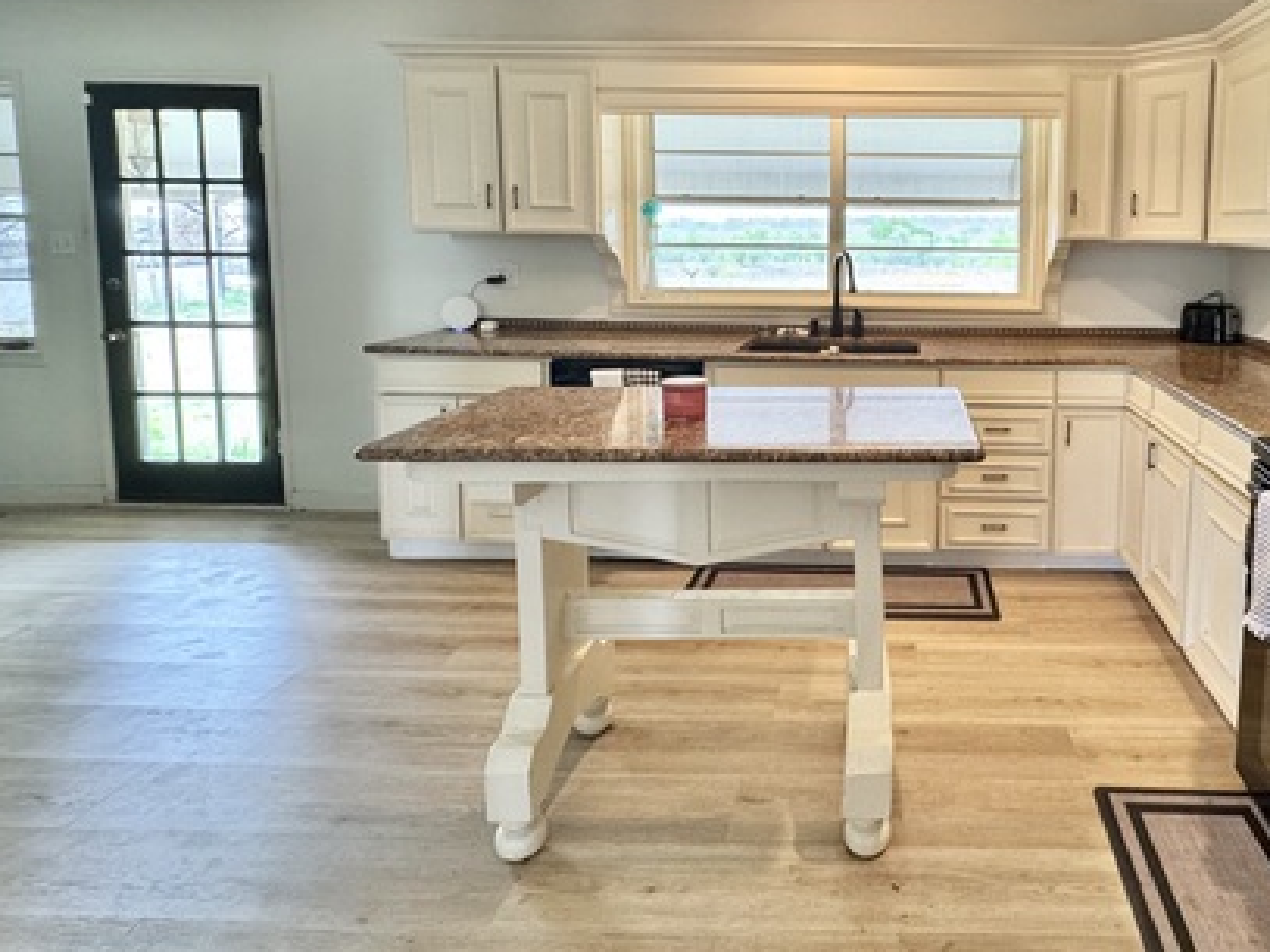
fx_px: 807
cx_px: 892
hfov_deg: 73.0
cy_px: 309
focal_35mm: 22
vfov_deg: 59.5
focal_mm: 2.22
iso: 250
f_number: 2.2
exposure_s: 1/120
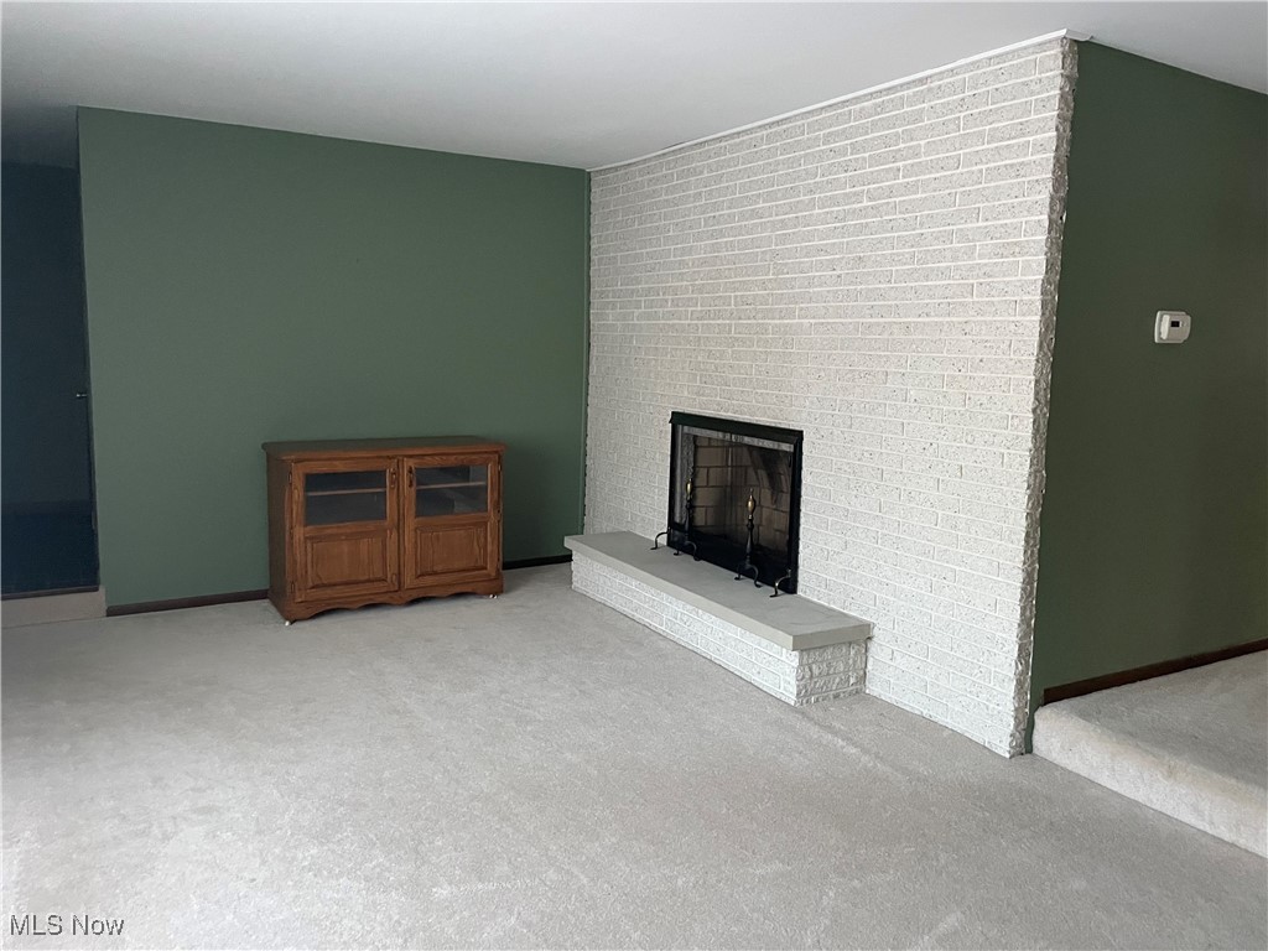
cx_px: 634
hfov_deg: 67.3
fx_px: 952
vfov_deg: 53.1
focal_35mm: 26
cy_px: 476
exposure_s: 1/60
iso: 400
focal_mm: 4.2
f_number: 1.6
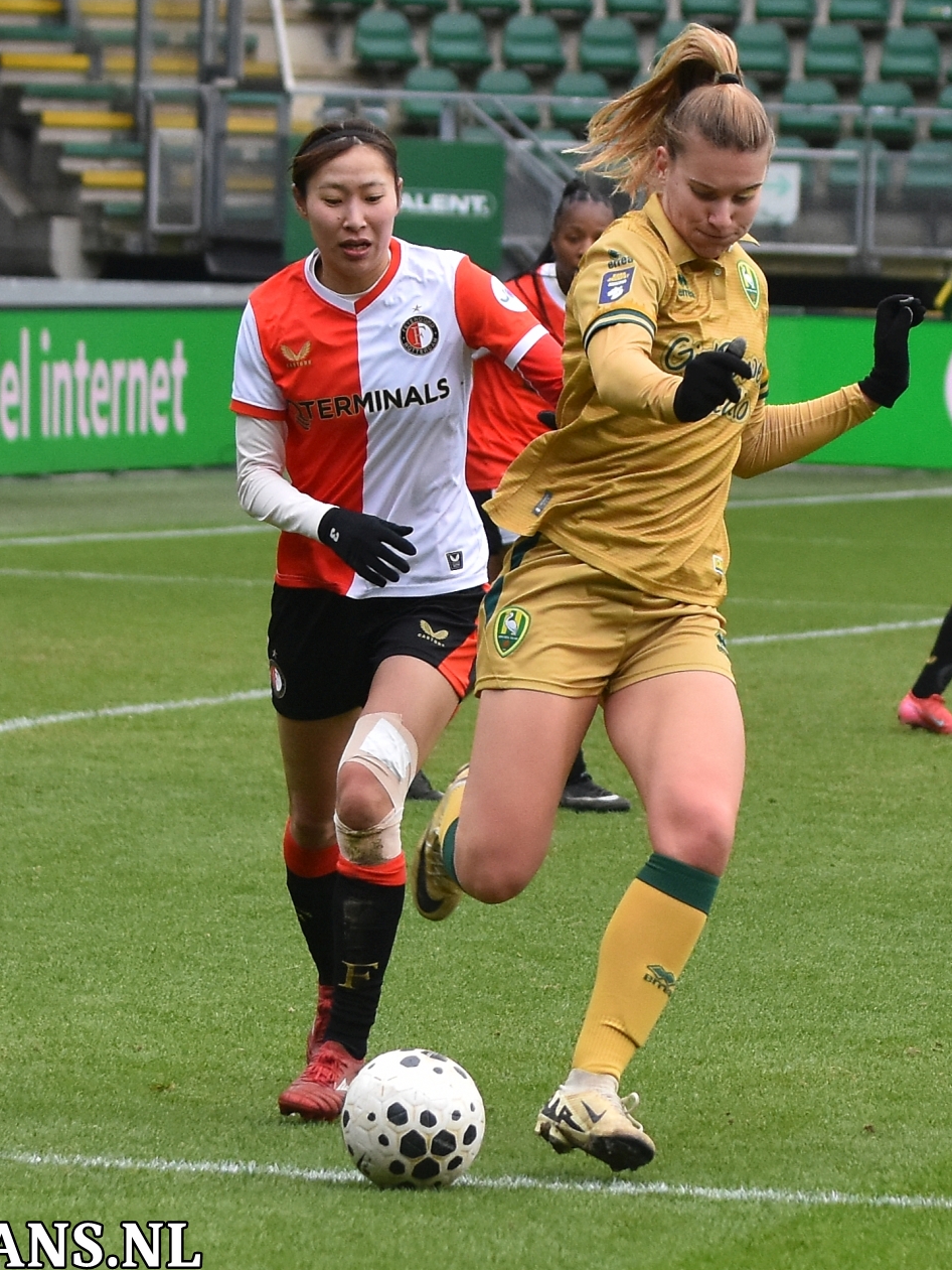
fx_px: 6040
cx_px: 706
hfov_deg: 9.0
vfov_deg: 12.0
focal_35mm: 165
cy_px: 626
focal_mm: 75
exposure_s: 1/1000
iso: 800
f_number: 3.2
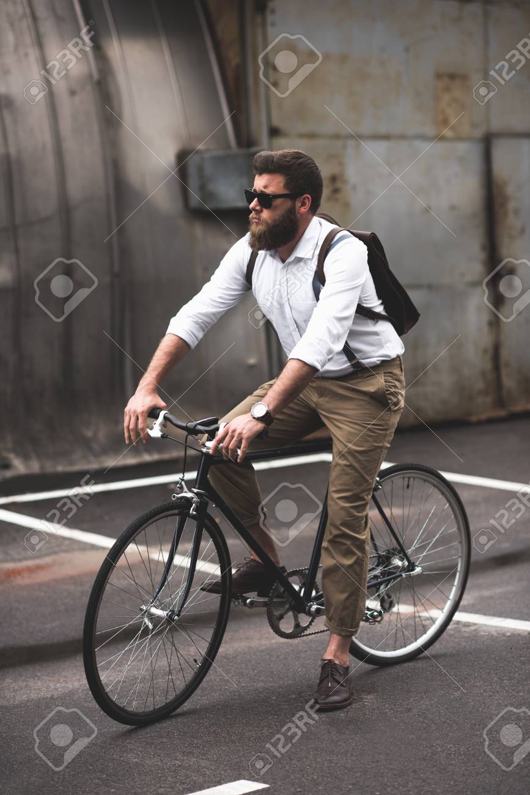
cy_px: 398
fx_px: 1876
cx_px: 265
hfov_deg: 16.1
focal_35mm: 85
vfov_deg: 23.9
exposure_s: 1/1600
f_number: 2.2
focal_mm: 85
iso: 125
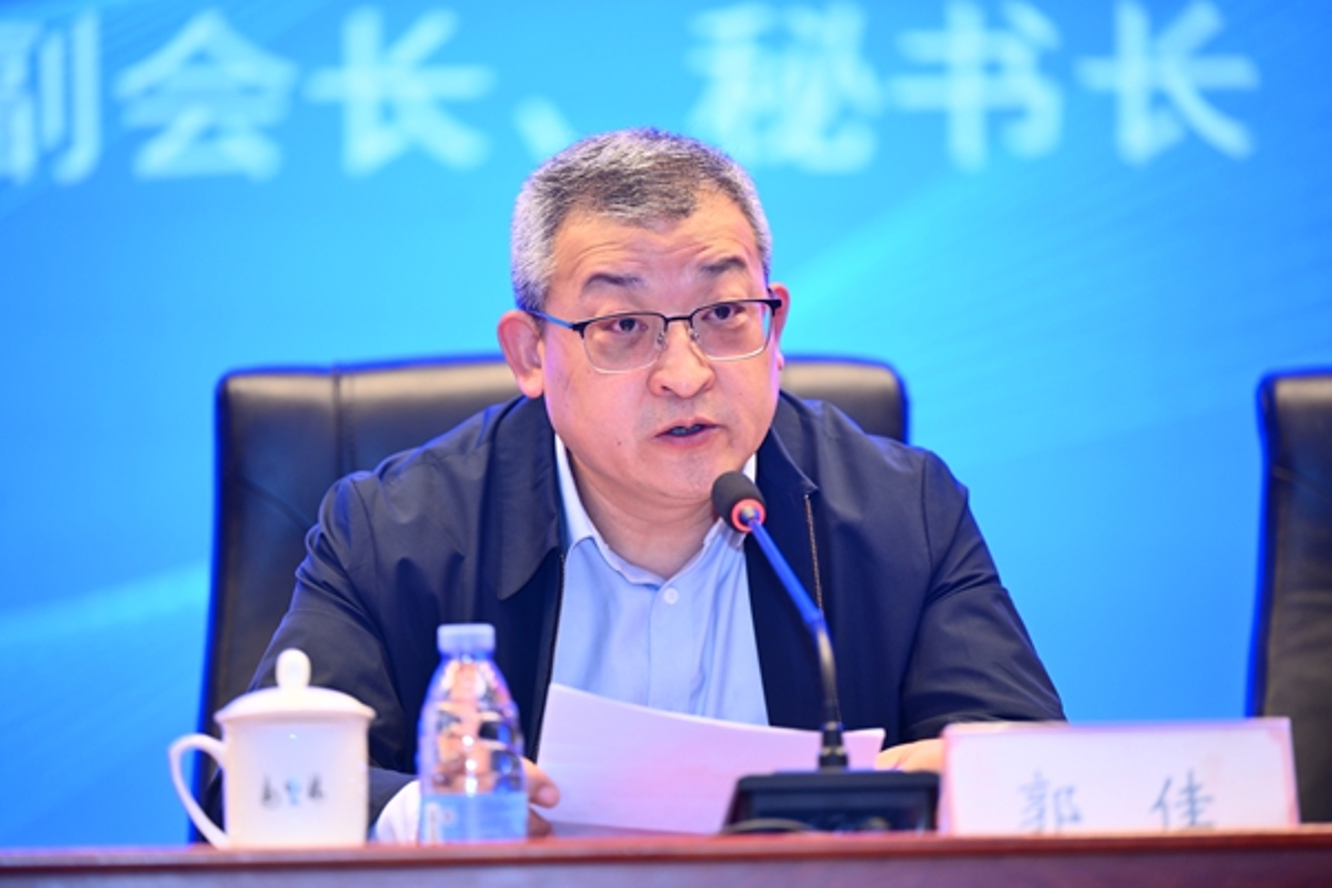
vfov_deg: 6.9
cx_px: 666
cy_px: 444
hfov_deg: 10.3
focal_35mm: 200
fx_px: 7399
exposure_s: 1/125
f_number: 2.8
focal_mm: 200
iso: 500
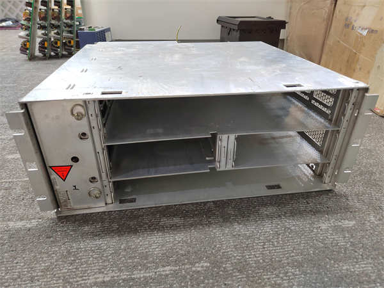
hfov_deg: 73.9
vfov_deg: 58.9
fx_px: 255
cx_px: 192
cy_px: 144
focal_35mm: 23
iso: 1575
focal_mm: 5.52
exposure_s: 1/50
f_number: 1.9
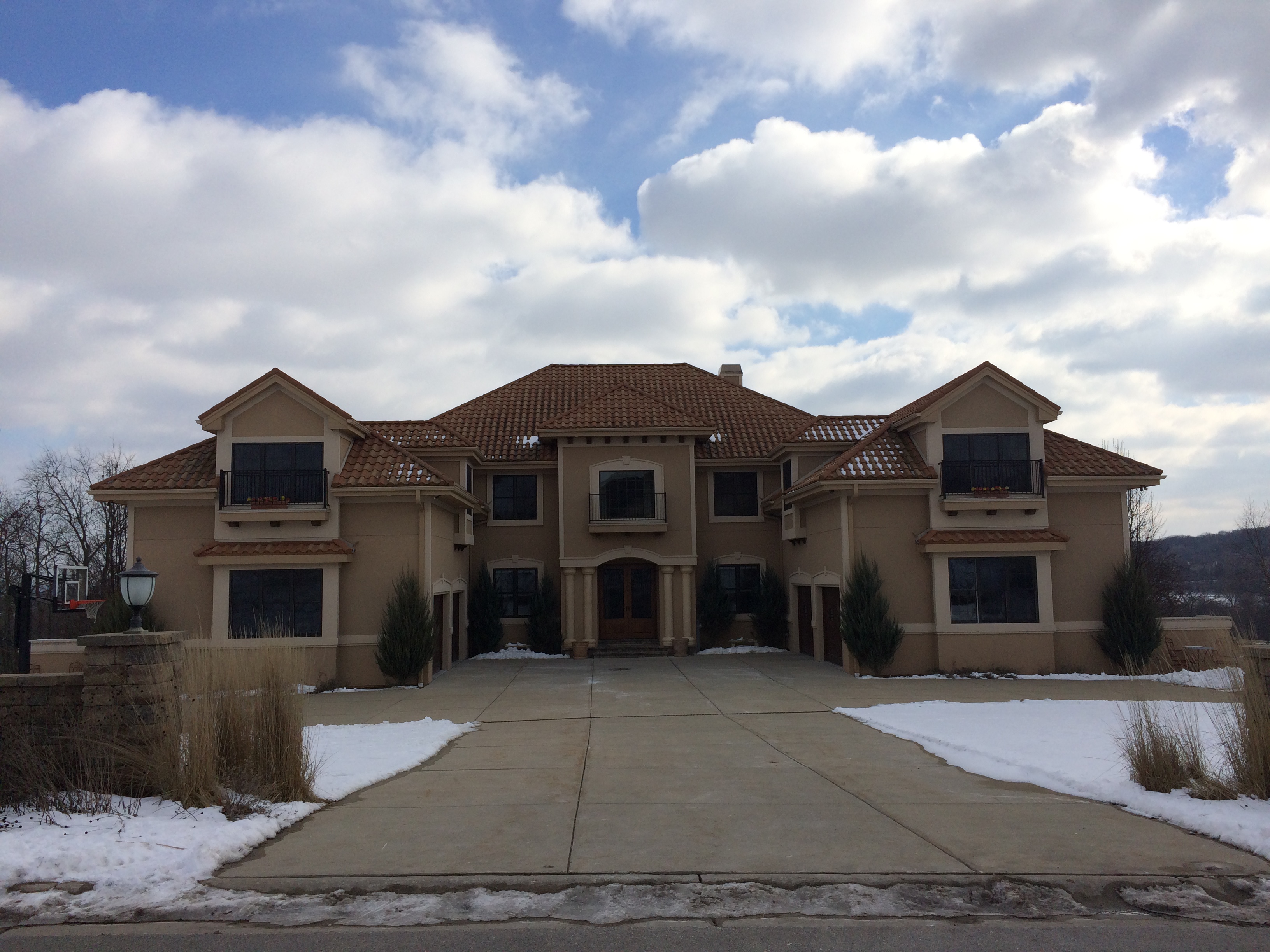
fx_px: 1064
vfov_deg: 48.2
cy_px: 476
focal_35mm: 29
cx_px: 635
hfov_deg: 61.7
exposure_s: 1/4115
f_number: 2.2
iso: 32
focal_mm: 4.15
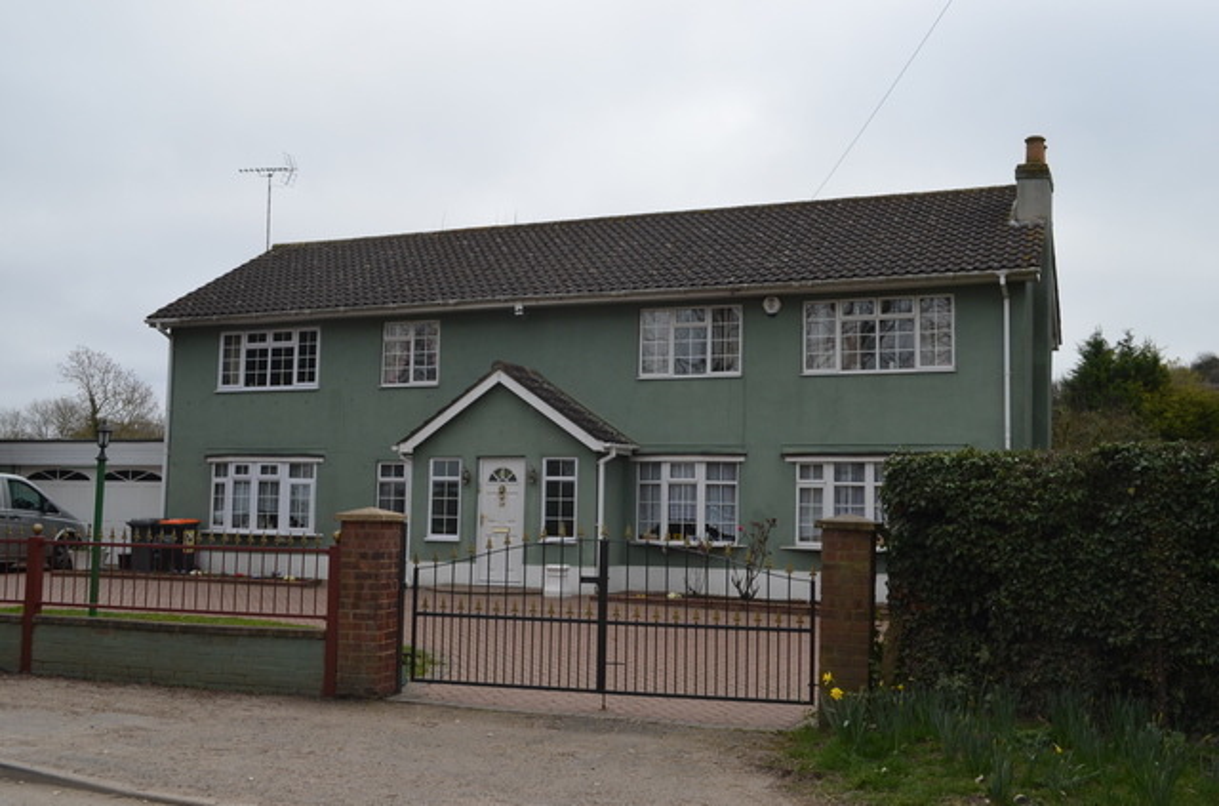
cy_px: 403
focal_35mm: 36
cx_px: 610
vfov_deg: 36.7
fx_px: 1216
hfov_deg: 53.3
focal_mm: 24
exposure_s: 1/250
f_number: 8
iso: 200
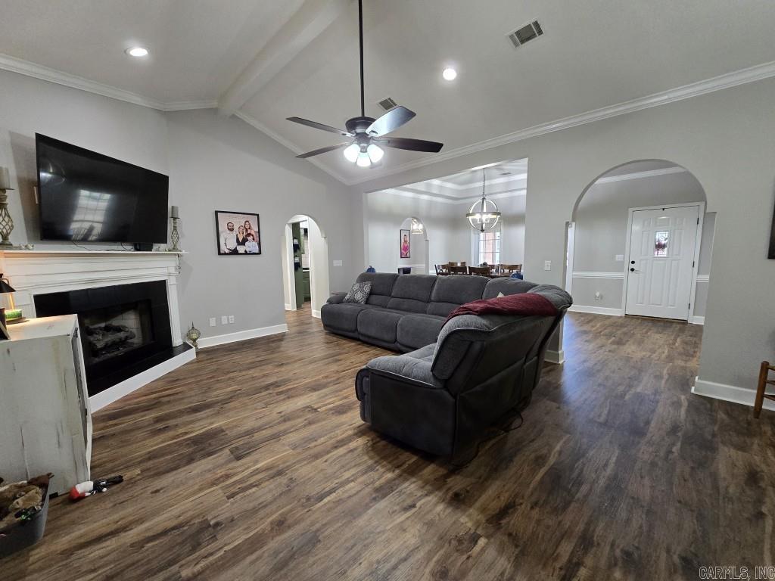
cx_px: 388
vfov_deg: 89.9
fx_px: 291
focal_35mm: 13
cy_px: 290
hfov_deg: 106.2
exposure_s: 1/60
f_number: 2.2
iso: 500
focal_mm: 2.2
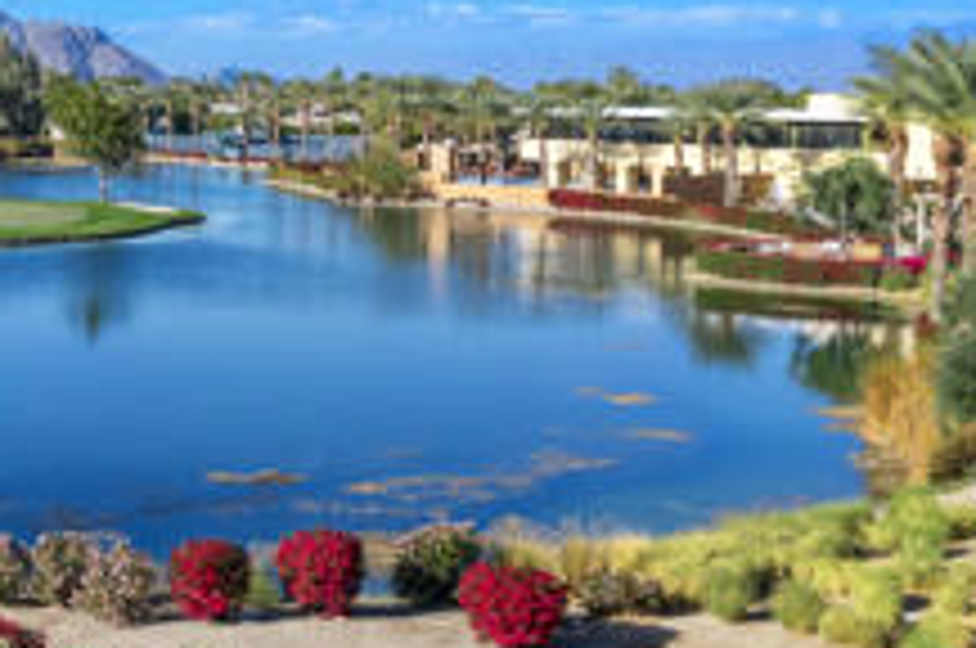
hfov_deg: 29.7
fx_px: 1760
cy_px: 86
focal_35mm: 65
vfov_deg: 20.5
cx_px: 99
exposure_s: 1/500
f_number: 2.8
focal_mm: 8.38
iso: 110
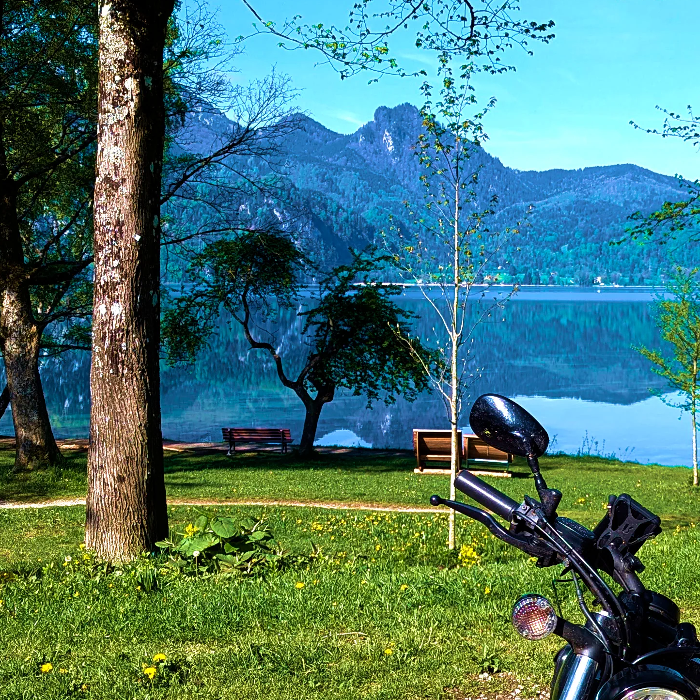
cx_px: 386
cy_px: 315
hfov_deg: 28.6
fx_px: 1373
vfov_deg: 28.6
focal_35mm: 60
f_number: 1.85
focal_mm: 6.81
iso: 43
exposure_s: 1/1715
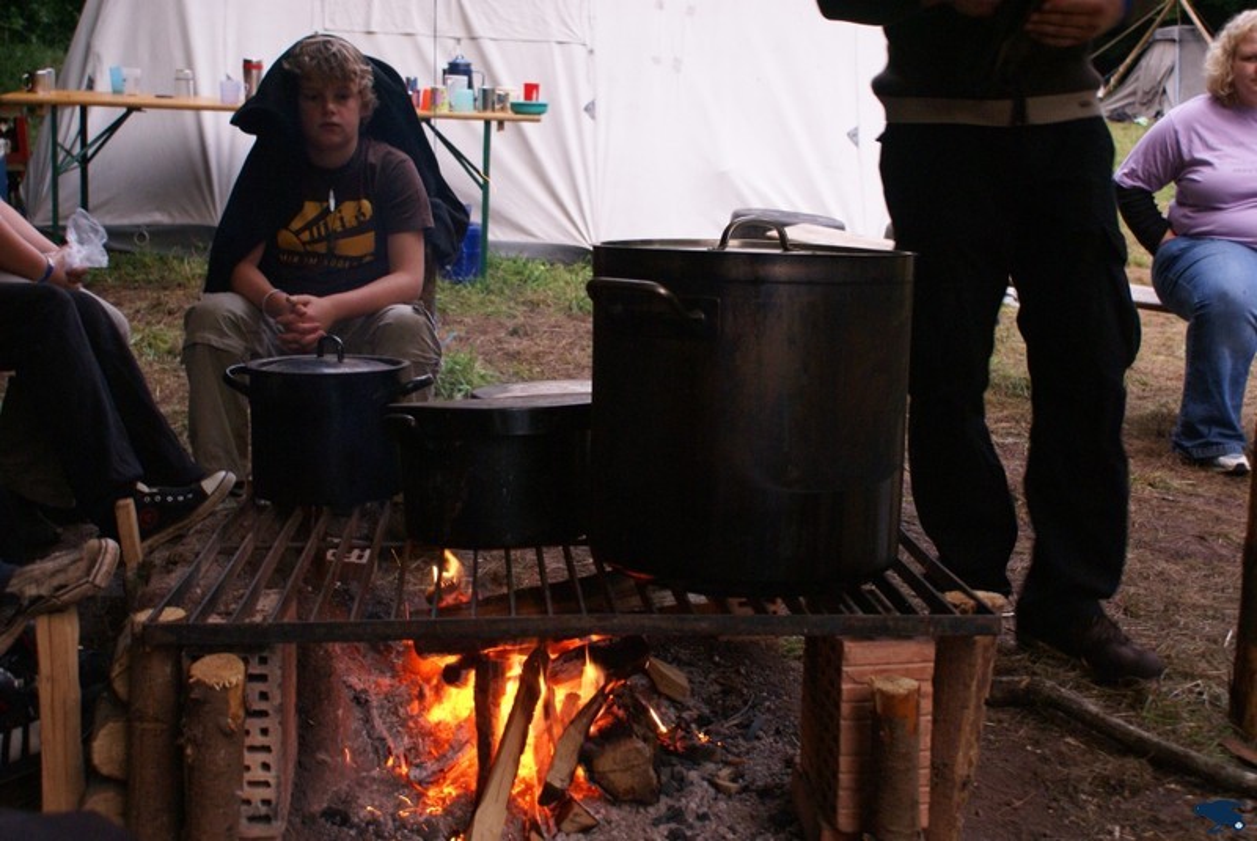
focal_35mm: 45
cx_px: 628
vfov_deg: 29.9
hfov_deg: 43.6
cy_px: 420
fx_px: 1573
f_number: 5
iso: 400
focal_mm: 30
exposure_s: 1/20
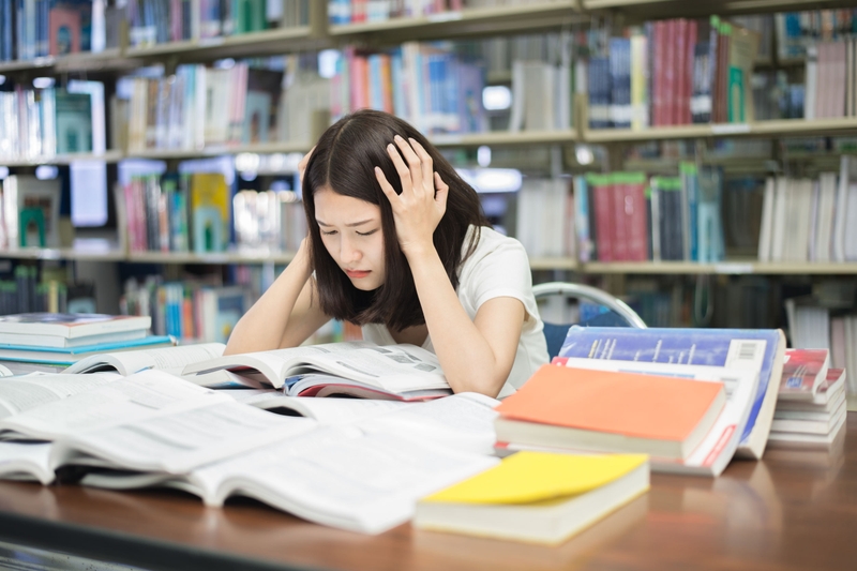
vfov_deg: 27.0
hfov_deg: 39.6
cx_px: 428
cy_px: 286
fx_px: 1190
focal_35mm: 50
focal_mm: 50
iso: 400
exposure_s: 1/100
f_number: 2.2
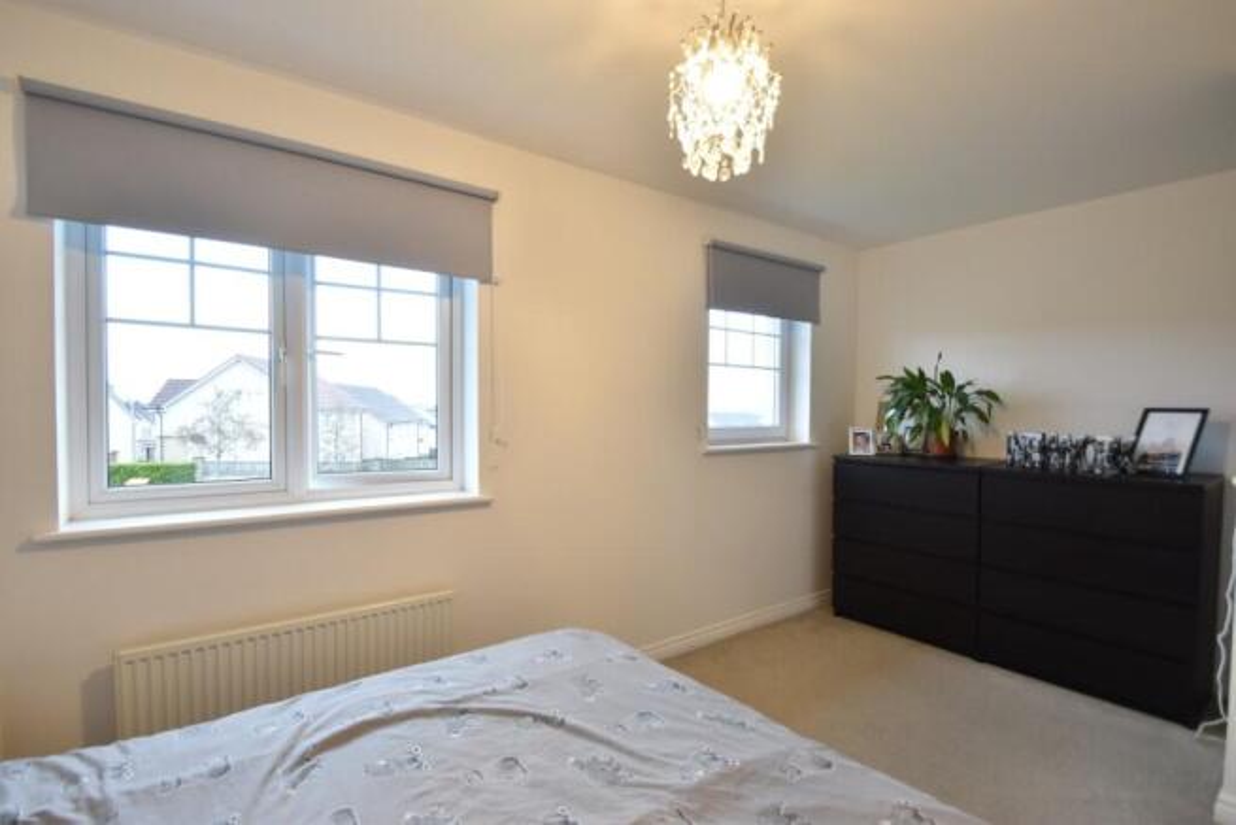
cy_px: 412
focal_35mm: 16
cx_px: 618
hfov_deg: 95.0
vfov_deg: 72.1
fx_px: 567
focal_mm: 11
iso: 400
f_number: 5
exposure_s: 1/15
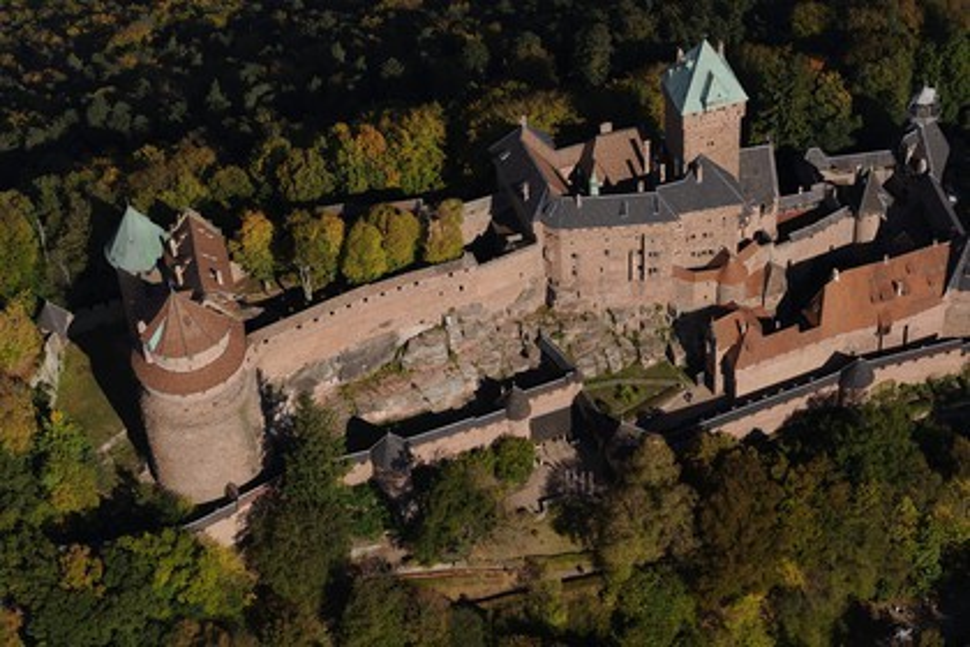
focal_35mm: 58
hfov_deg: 34.5
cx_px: 485
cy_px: 324
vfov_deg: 23.4
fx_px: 1563
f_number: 7.1
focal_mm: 58
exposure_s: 1/640
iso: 200
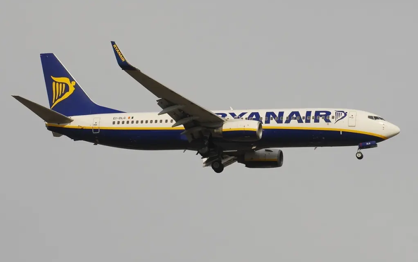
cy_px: 123
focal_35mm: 178
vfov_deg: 7.4
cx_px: 209
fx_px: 2028
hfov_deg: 11.8
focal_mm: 116
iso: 200
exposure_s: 1/640
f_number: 8
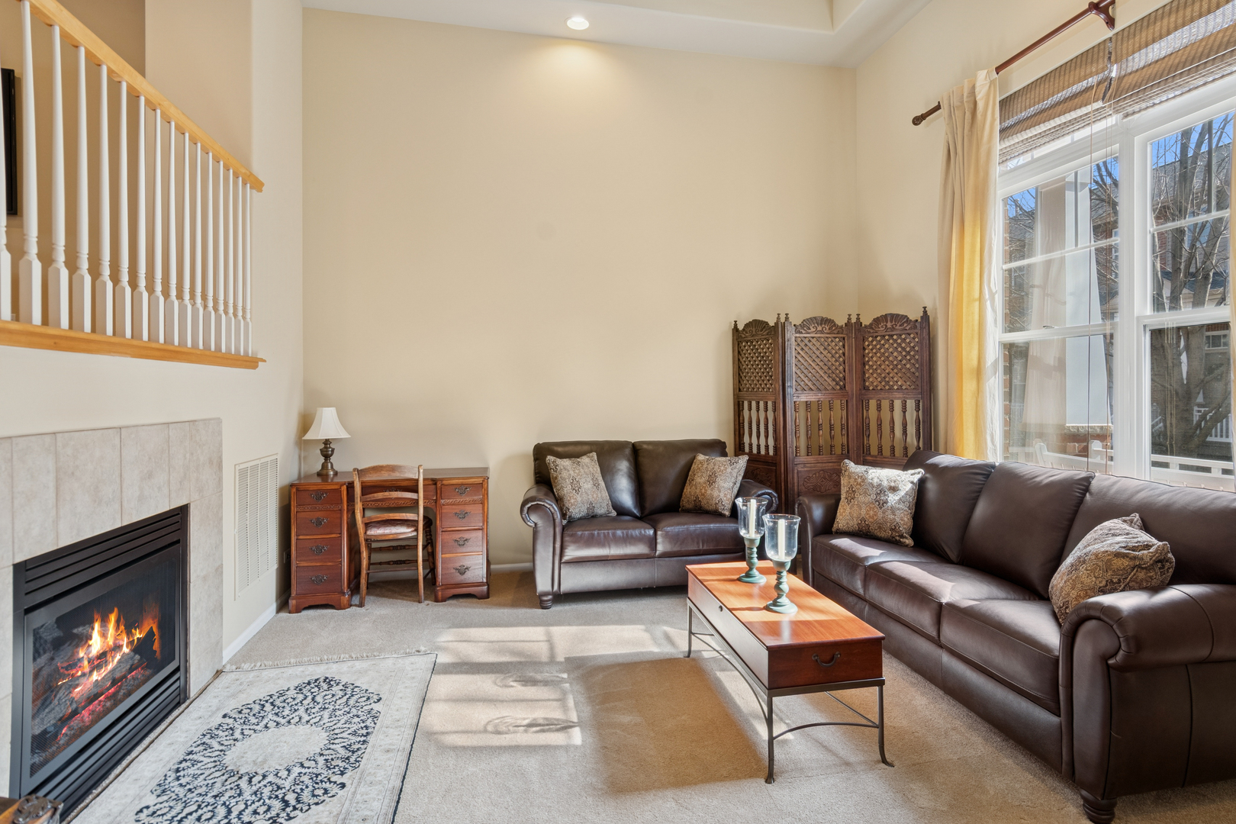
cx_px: 618
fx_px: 618
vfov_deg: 67.4
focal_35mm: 18
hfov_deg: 90.0
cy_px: 412
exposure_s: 1/15
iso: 320
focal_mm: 12
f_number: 8
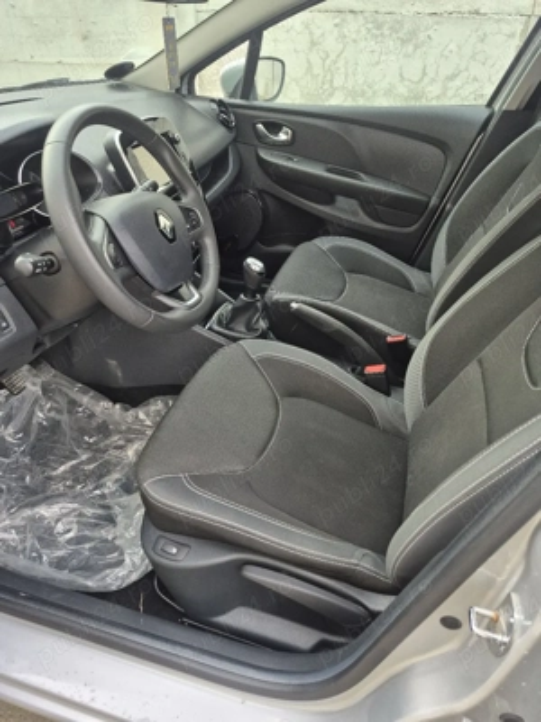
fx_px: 479
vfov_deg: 73.9
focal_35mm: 23
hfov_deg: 58.9
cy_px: 361
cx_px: 270
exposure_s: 1/182
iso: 250
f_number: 1.8
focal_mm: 5.4
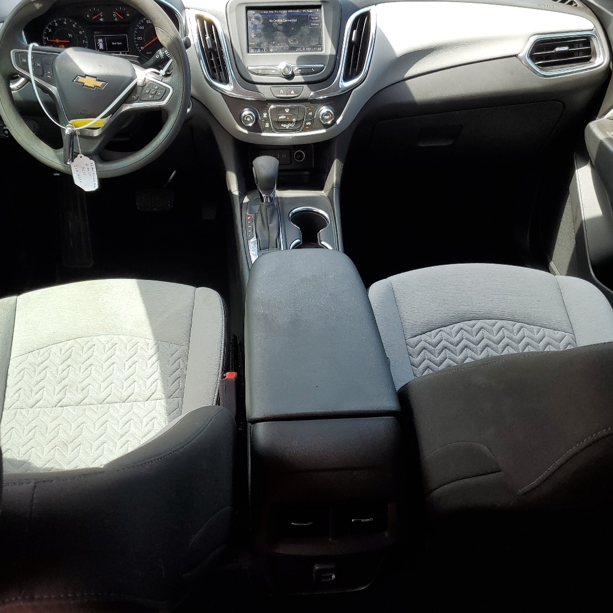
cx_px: 282
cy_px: 276
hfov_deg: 48.4
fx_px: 681
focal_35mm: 34
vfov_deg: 48.4
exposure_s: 1/256
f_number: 1.5
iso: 50
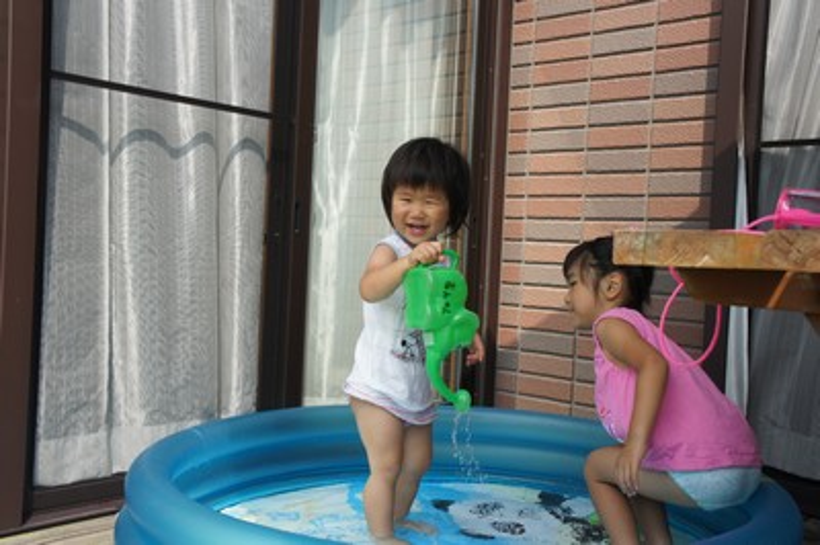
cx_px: 410
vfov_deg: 35.4
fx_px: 853
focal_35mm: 38
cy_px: 272
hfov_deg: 51.3
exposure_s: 1/200
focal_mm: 25
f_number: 8
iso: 200
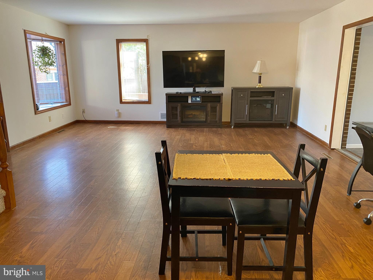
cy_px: 140
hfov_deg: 67.3
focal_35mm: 26
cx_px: 186
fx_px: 280
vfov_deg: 53.1
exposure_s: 1/60
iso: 160
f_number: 1.8
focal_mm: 4.25
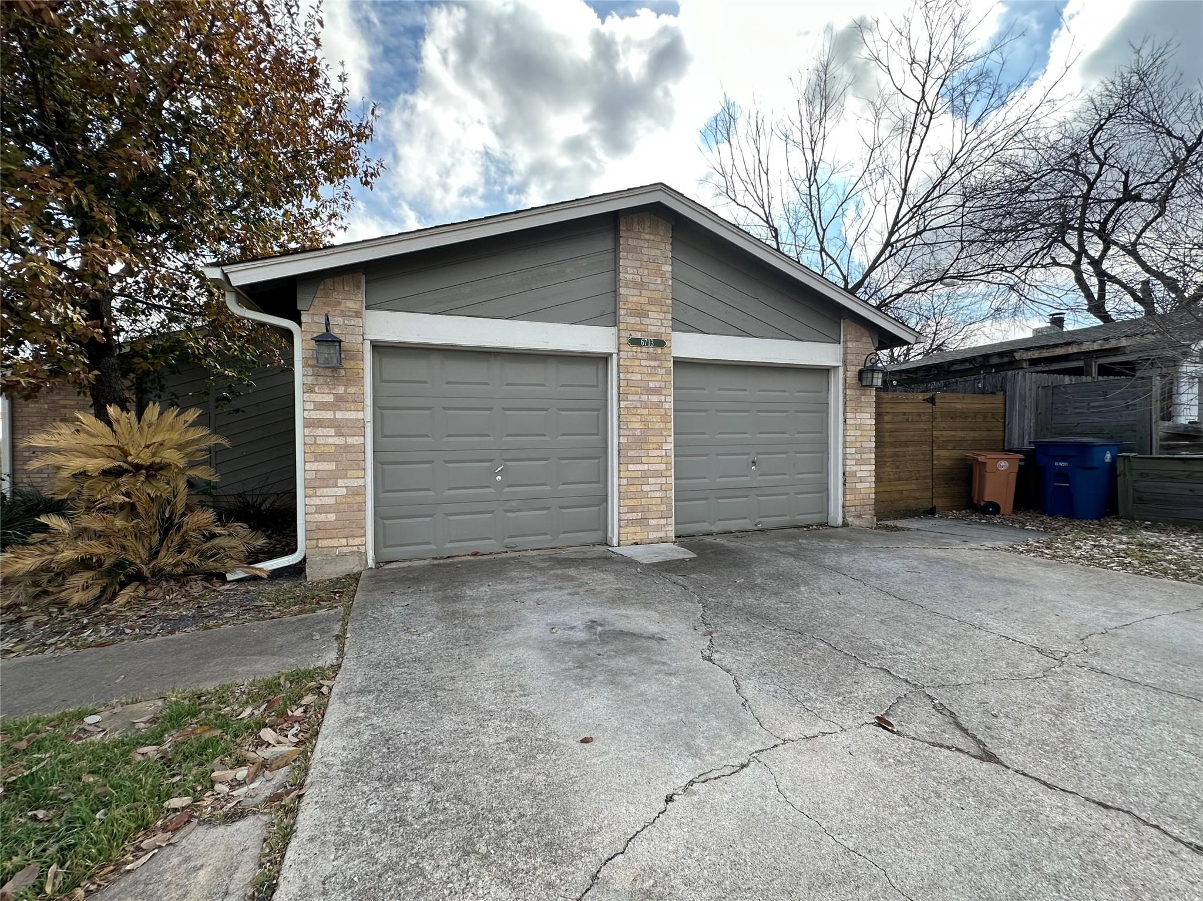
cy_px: 450
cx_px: 602
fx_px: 486
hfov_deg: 102.1
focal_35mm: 14
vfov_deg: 85.7
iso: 40
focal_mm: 2.22
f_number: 2.2
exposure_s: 1/711
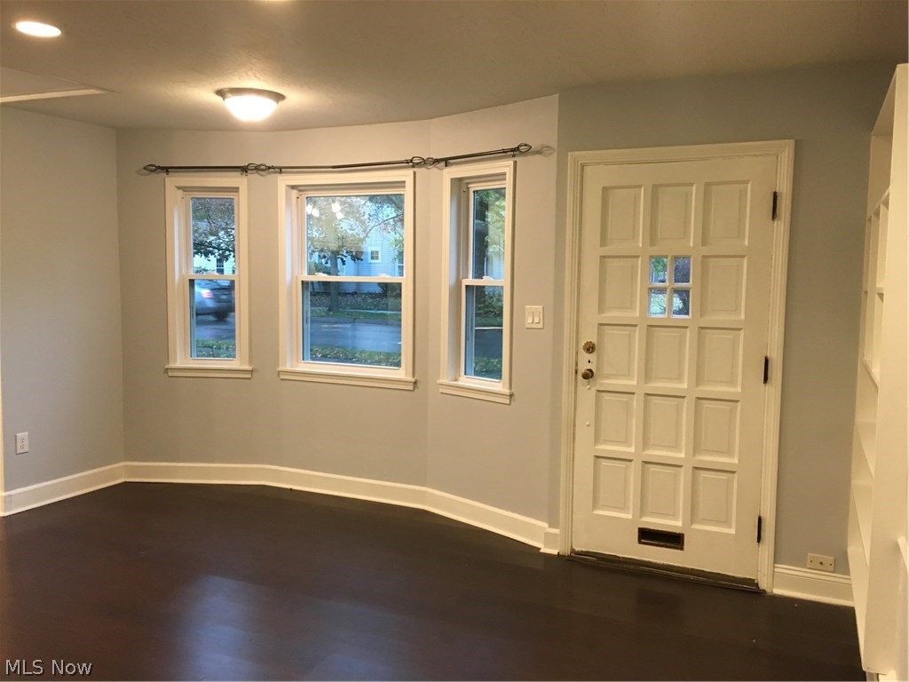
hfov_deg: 61.7
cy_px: 341
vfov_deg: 48.2
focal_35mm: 29
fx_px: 762
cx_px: 454
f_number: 2.2
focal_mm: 4.15
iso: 160
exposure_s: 1/30
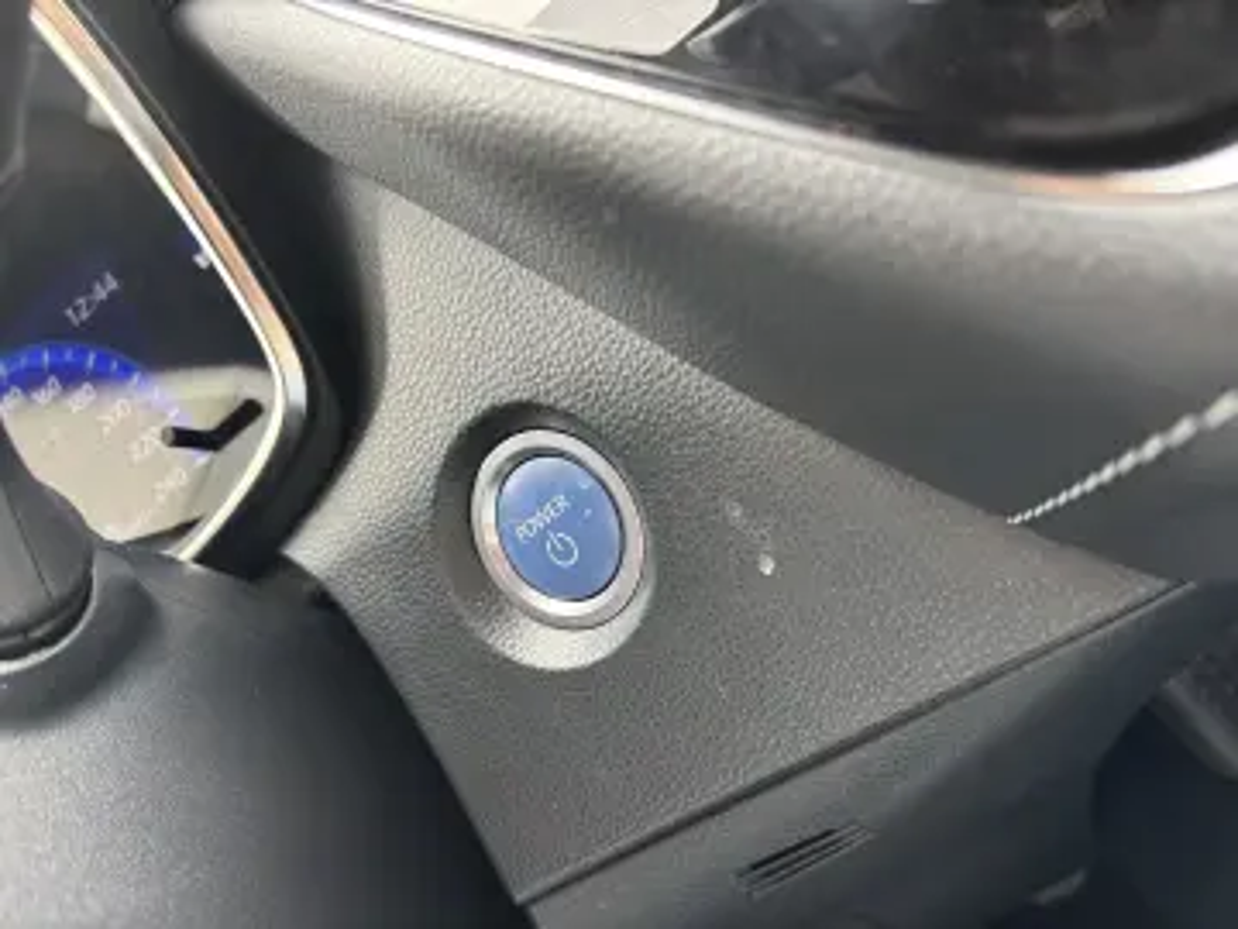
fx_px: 930
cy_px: 464
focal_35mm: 26
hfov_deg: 67.3
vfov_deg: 53.1
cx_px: 619
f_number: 1.6
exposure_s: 1/60
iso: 250
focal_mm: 5.96
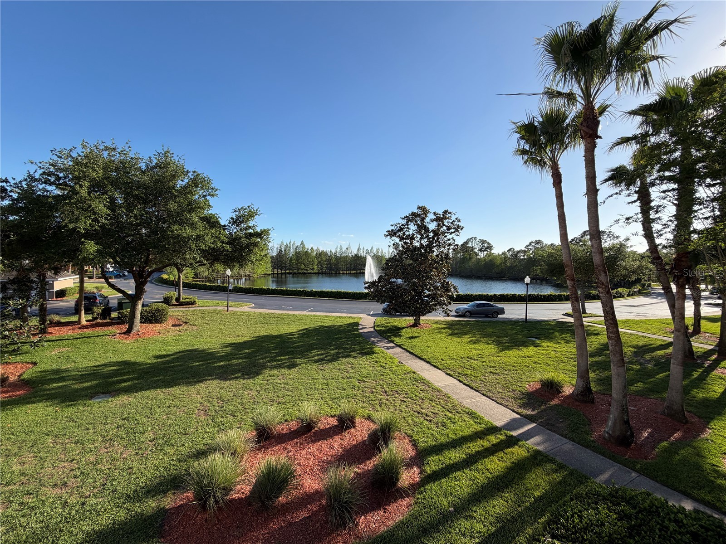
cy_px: 272
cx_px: 363
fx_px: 294
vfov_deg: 85.7
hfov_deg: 102.1
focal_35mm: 14
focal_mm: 2.22
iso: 25
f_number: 2.2
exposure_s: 1/770
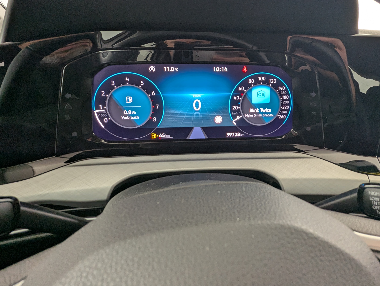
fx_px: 242
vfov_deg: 60.8
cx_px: 217
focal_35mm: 22
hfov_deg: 75.9
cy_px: 119
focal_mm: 2.35
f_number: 2.2
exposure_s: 1/51
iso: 151
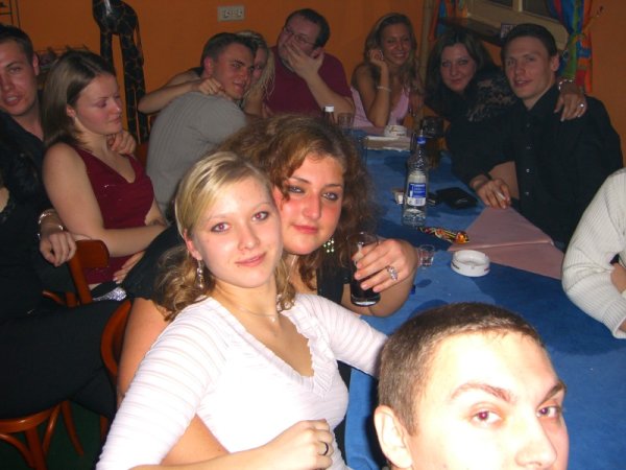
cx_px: 313
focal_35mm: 38
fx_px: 687
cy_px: 235
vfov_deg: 37.7
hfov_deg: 49.0
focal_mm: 7.9
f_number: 2.8
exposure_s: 1/60
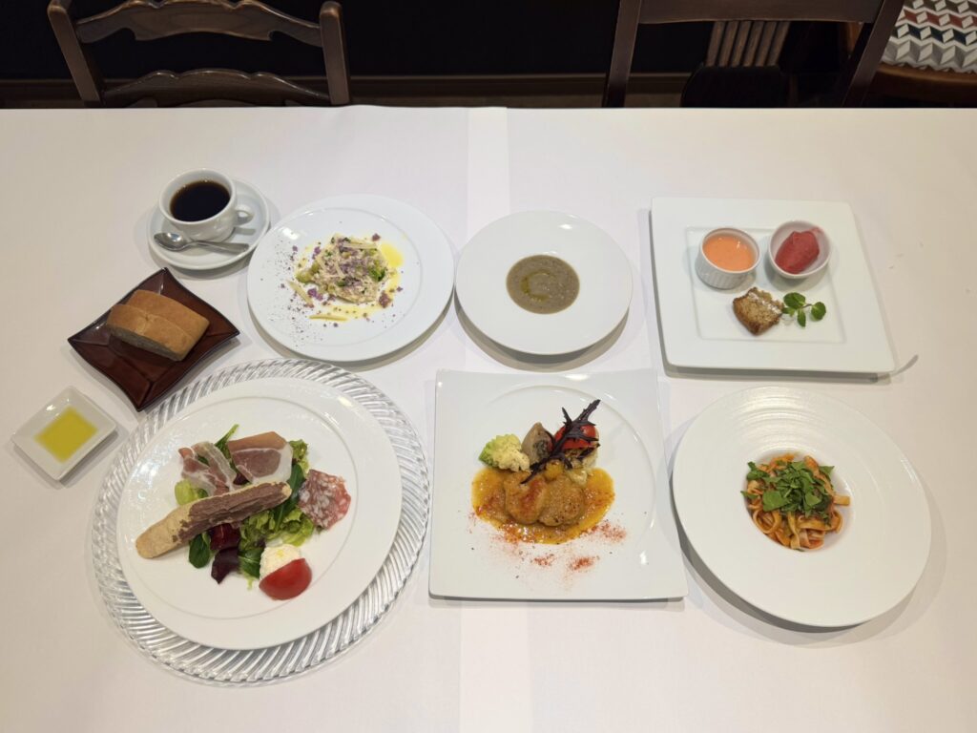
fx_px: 677
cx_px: 488
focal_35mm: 24
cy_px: 366
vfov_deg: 56.8
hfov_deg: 71.6
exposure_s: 1/120
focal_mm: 6.76
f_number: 1.78
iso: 80
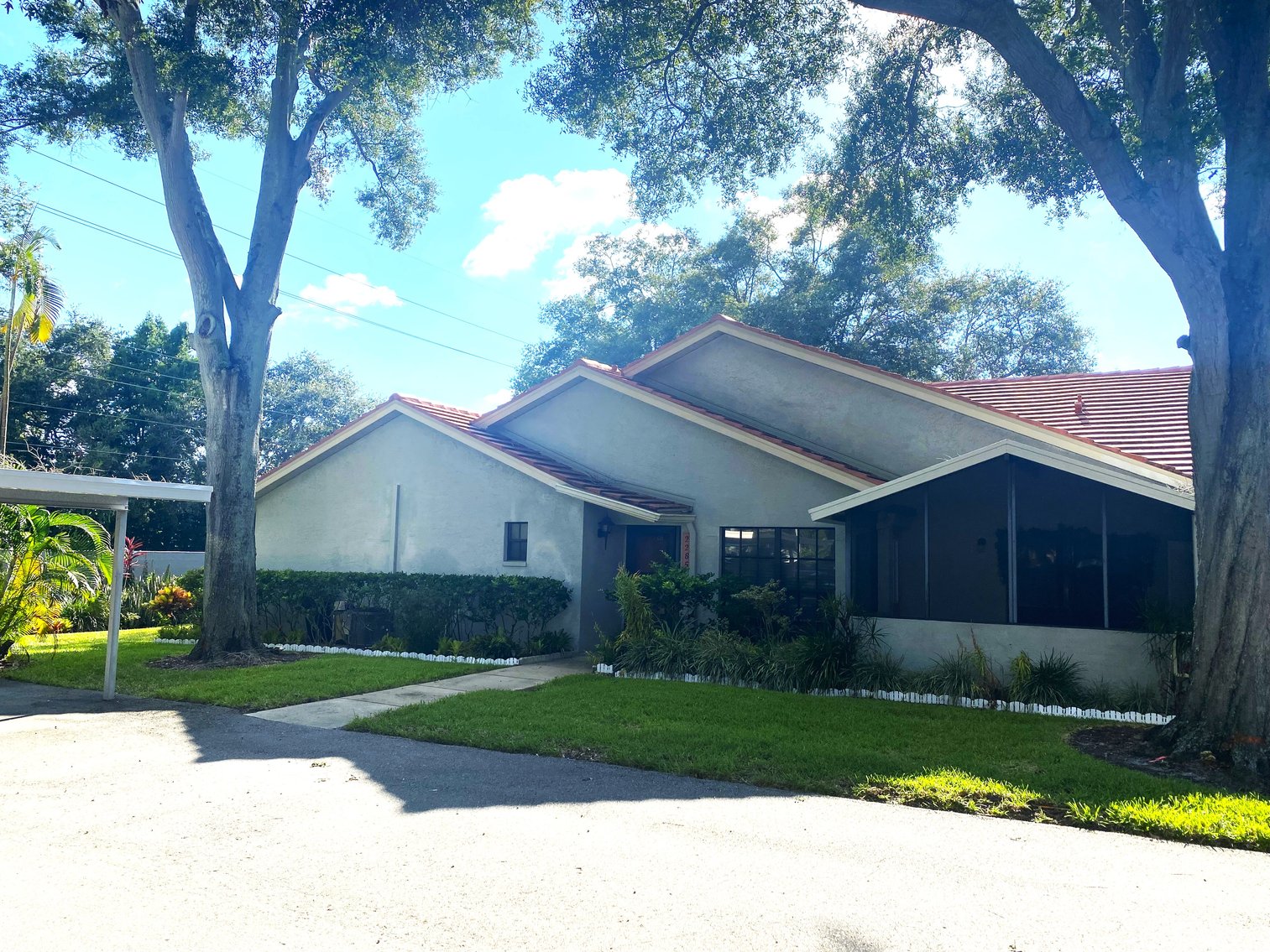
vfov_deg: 53.1
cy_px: 476
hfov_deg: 67.3
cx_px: 635
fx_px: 954
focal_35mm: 26
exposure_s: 1/2268
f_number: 1.8
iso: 32
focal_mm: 4.25
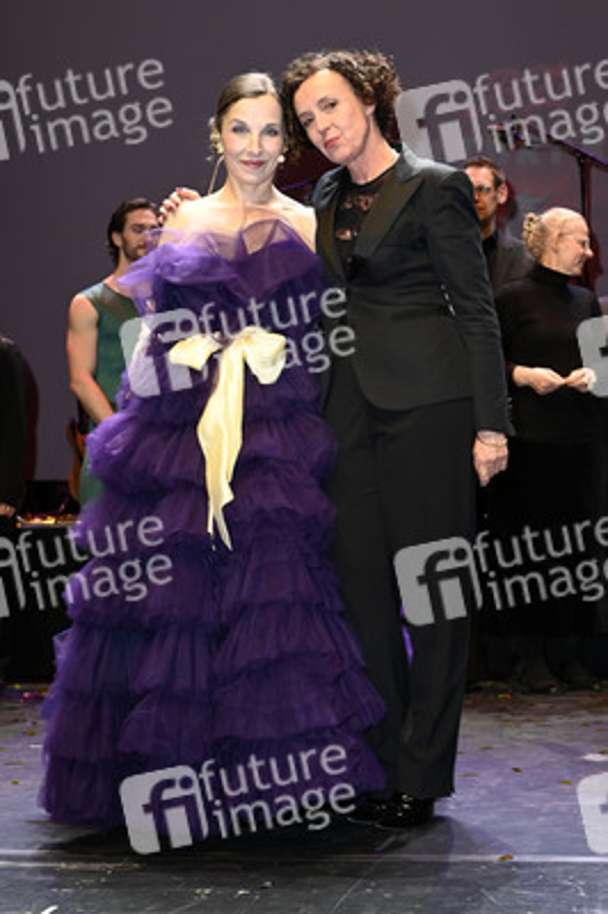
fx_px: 1523
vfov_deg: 33.4
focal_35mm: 60
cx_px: 304
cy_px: 457
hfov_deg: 22.6
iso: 1250
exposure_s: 1/60
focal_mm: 60
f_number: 5.6
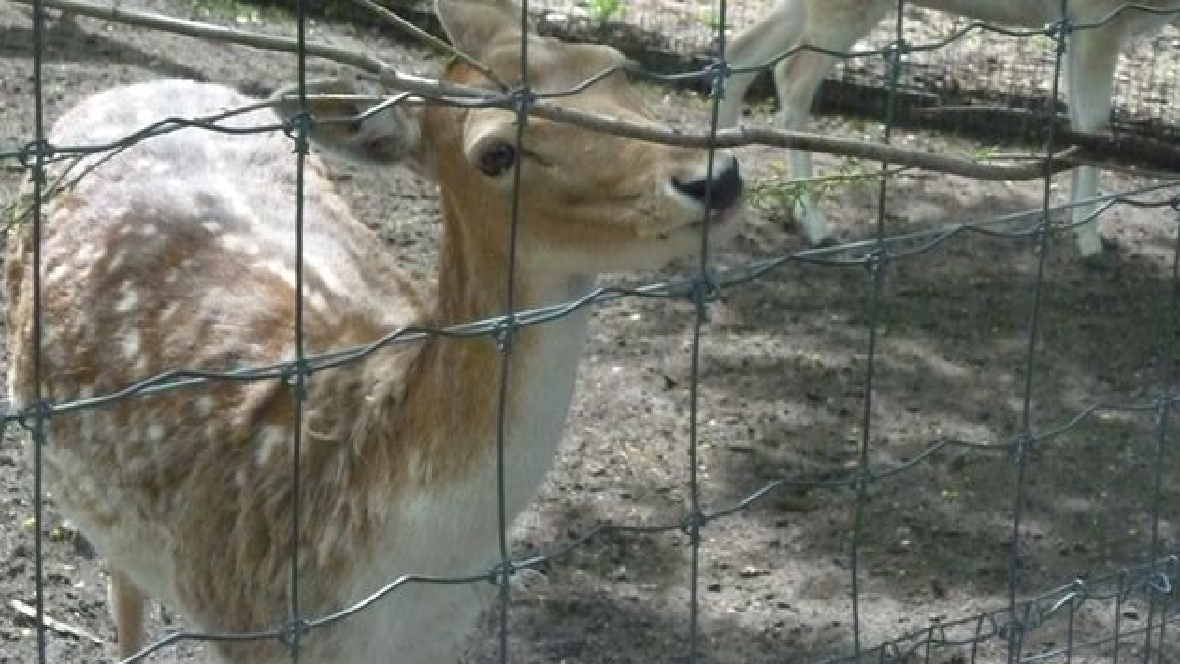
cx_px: 585
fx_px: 2628
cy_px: 239
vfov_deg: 14.4
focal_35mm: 84
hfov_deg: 25.3
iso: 1600
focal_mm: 13.6
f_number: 16
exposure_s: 1/160
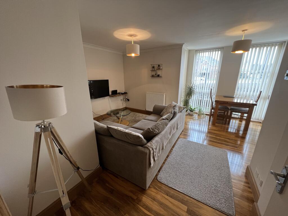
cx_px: 144
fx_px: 108
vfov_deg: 89.9
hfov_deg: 106.2
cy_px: 108
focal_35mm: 13
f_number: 1.8
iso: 200
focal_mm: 1.57
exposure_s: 1/100
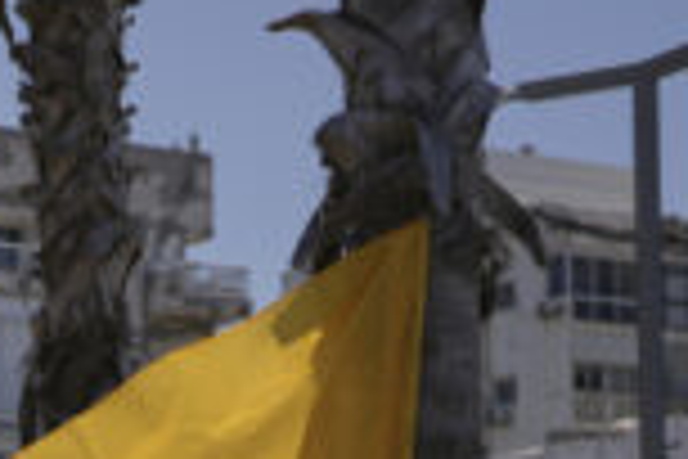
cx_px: -139
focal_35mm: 146
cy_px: 866
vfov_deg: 8.9
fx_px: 2790
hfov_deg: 13.7
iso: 50
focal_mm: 35
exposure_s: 1/8000
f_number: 1.4
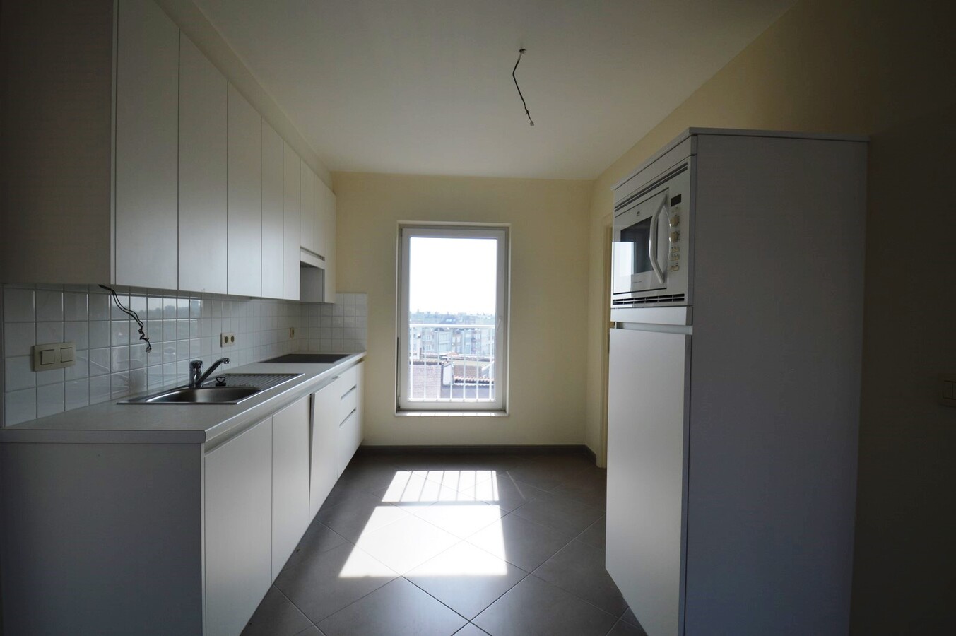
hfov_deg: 100.4
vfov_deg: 77.2
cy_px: 318
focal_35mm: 15
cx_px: 478
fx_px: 398
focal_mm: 10
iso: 100
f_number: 6.3
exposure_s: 1/160
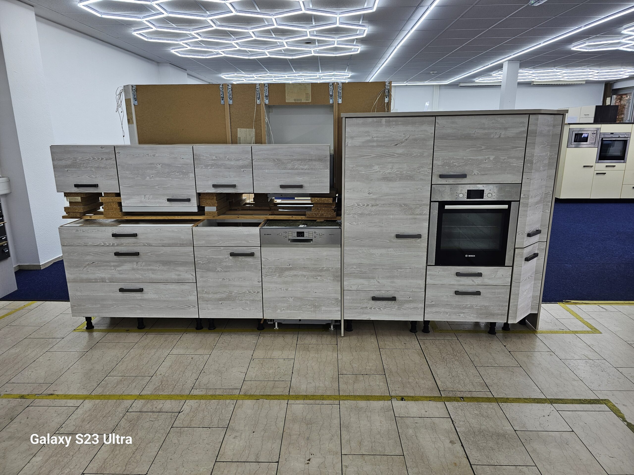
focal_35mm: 23
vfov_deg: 58.9
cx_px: 317
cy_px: 238
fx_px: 421
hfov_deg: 73.9
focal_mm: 6.3
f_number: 1.7
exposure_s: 1/100
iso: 50
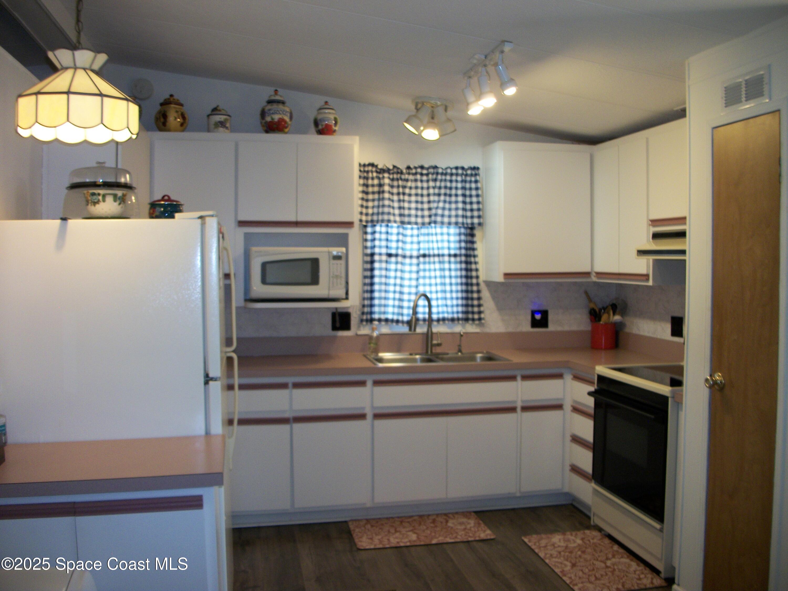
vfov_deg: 44.2
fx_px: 728
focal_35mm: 32
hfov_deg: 56.8
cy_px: 296
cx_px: 394
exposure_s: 1/30
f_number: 2.9
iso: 80
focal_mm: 5.7
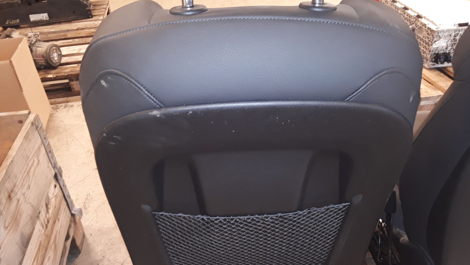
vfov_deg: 37.7
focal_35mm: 31
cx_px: 234
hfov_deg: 62.6
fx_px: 386
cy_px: 154
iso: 100
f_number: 1.9
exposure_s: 1/17
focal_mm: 2.91
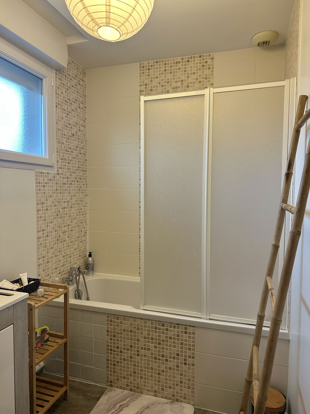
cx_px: 155
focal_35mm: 24
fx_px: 287
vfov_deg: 71.6
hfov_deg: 56.8
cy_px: 207
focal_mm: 6.86
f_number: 1.78
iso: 200
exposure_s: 1/100
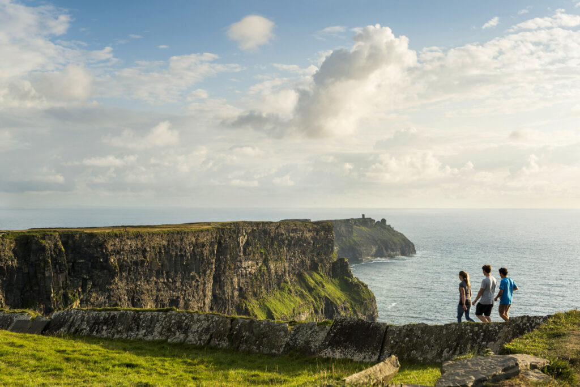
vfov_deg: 26.0
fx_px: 838
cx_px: 290
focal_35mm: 52
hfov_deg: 38.2
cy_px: 194
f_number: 11
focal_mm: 52
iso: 200
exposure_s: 1/250
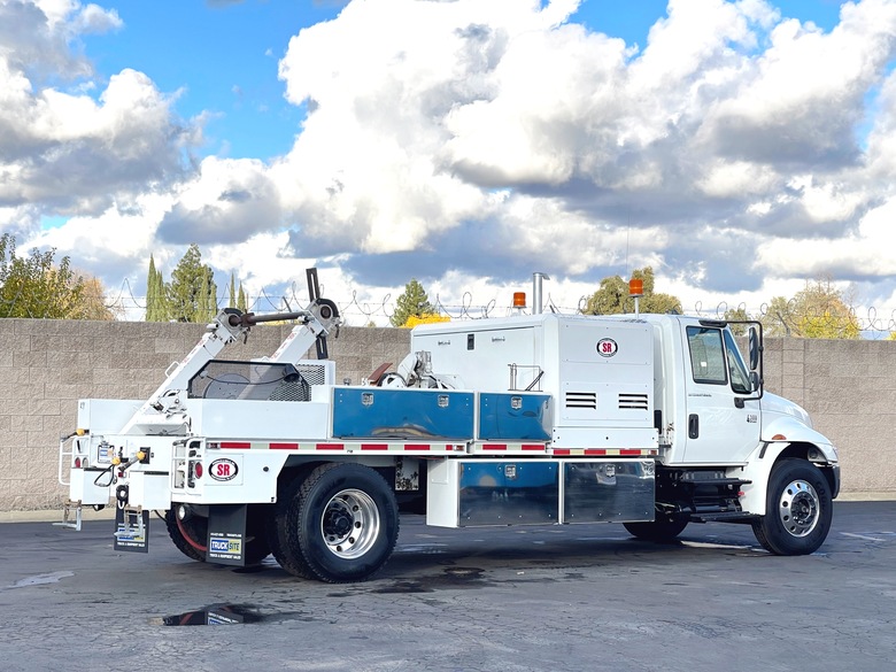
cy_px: 336
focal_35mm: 64
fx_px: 1657
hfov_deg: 30.3
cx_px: 448
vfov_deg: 22.9
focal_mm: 7.5
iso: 20
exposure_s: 1/652
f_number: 2.2
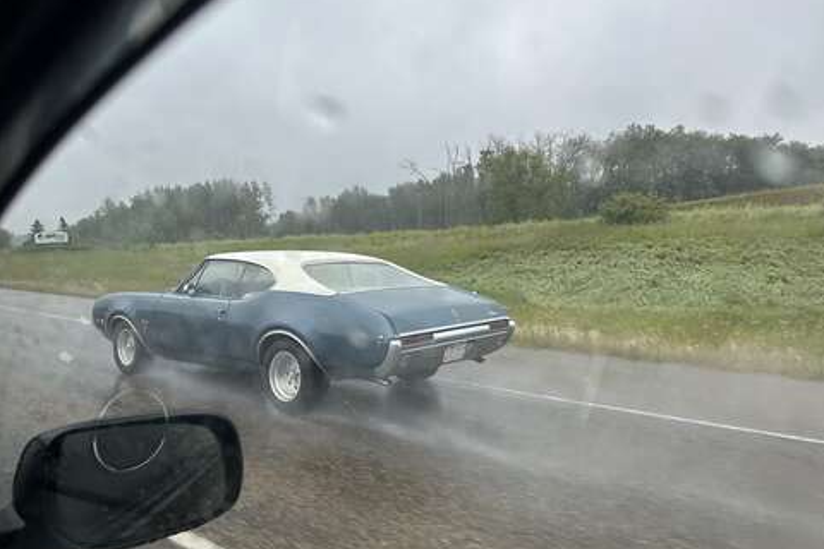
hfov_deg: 69.4
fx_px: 595
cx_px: 414
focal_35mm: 26
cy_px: 256
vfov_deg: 49.5
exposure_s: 1/611
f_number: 1.78
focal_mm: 6.86
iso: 80
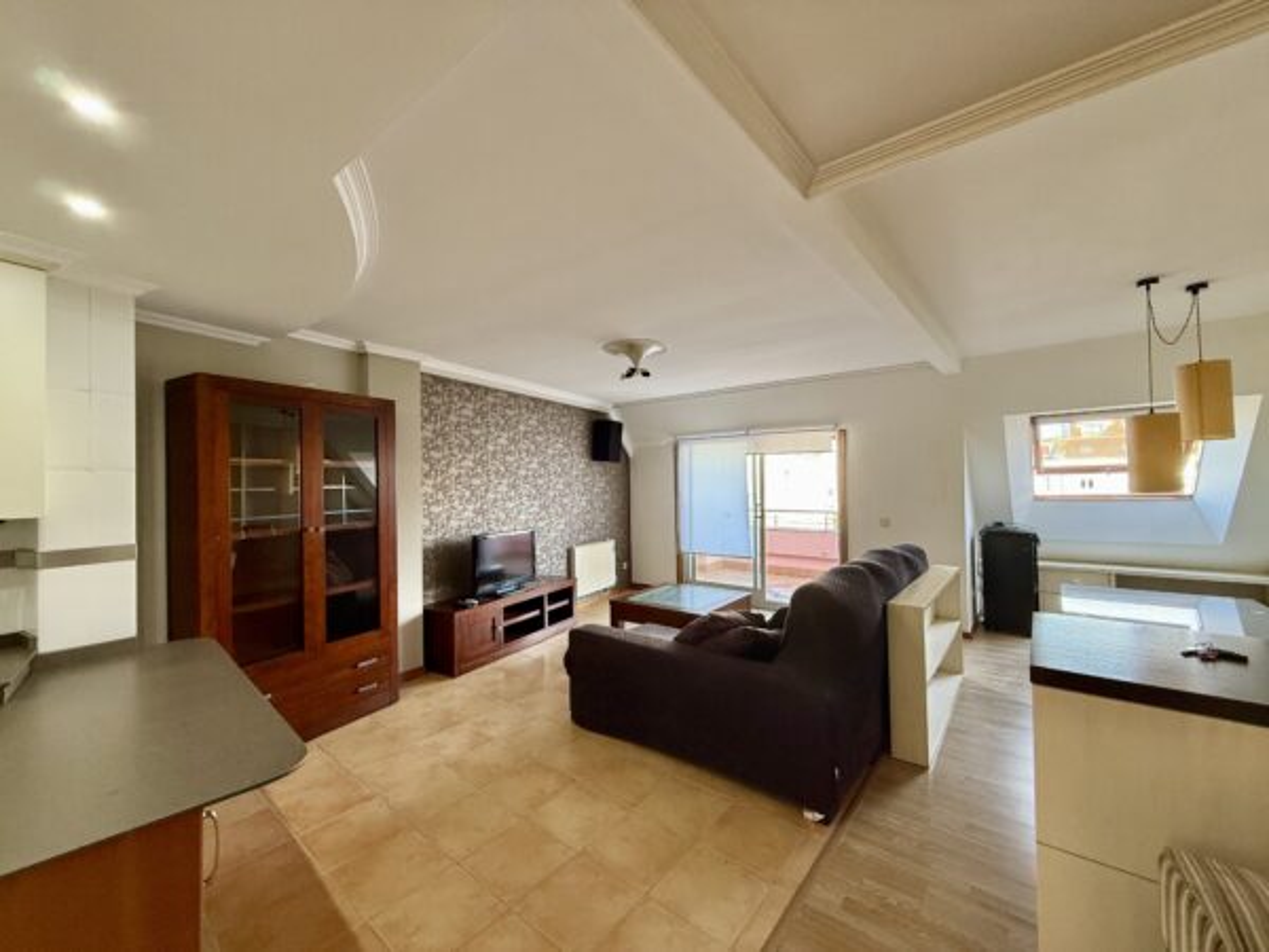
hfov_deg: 102.1
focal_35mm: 14
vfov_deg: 85.7
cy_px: 476
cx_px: 634
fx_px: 513
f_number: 2.2
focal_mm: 2.22
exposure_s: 1/100
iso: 250
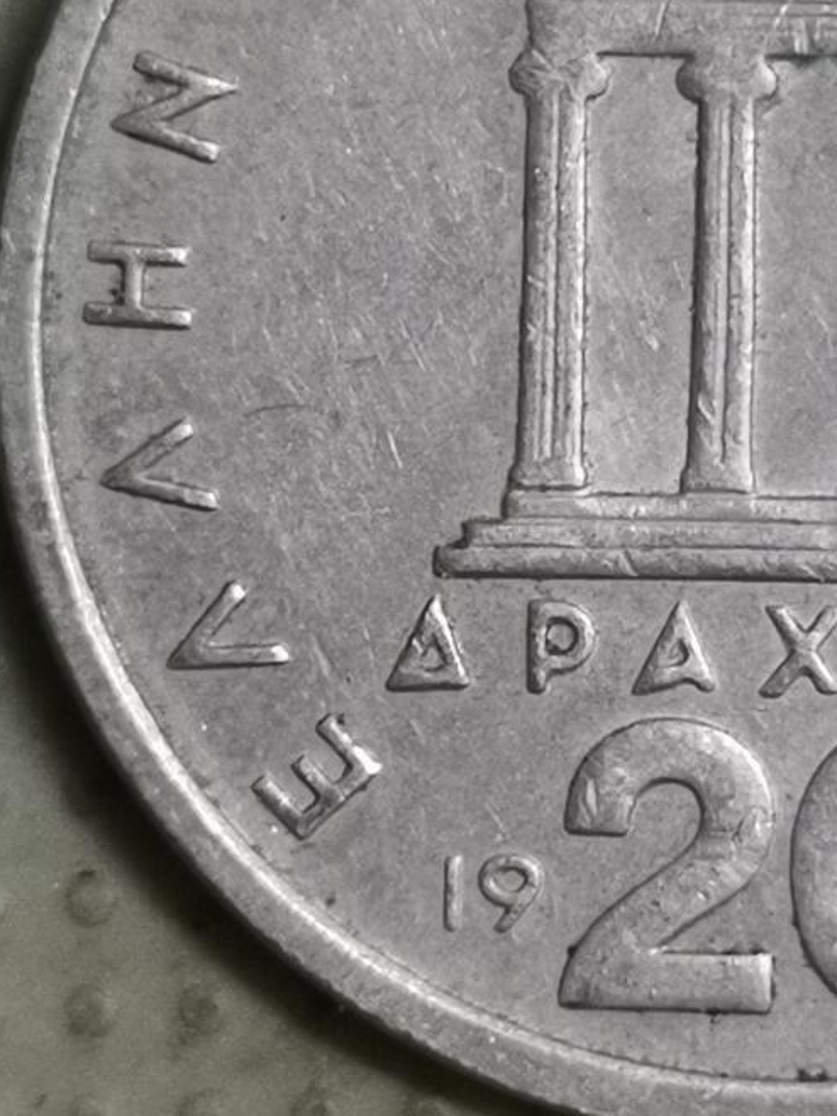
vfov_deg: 13.9
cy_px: 405
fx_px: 4579
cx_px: 795
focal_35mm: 142
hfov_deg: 10.4
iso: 500
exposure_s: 1/25.7
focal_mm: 4.75
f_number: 1.8
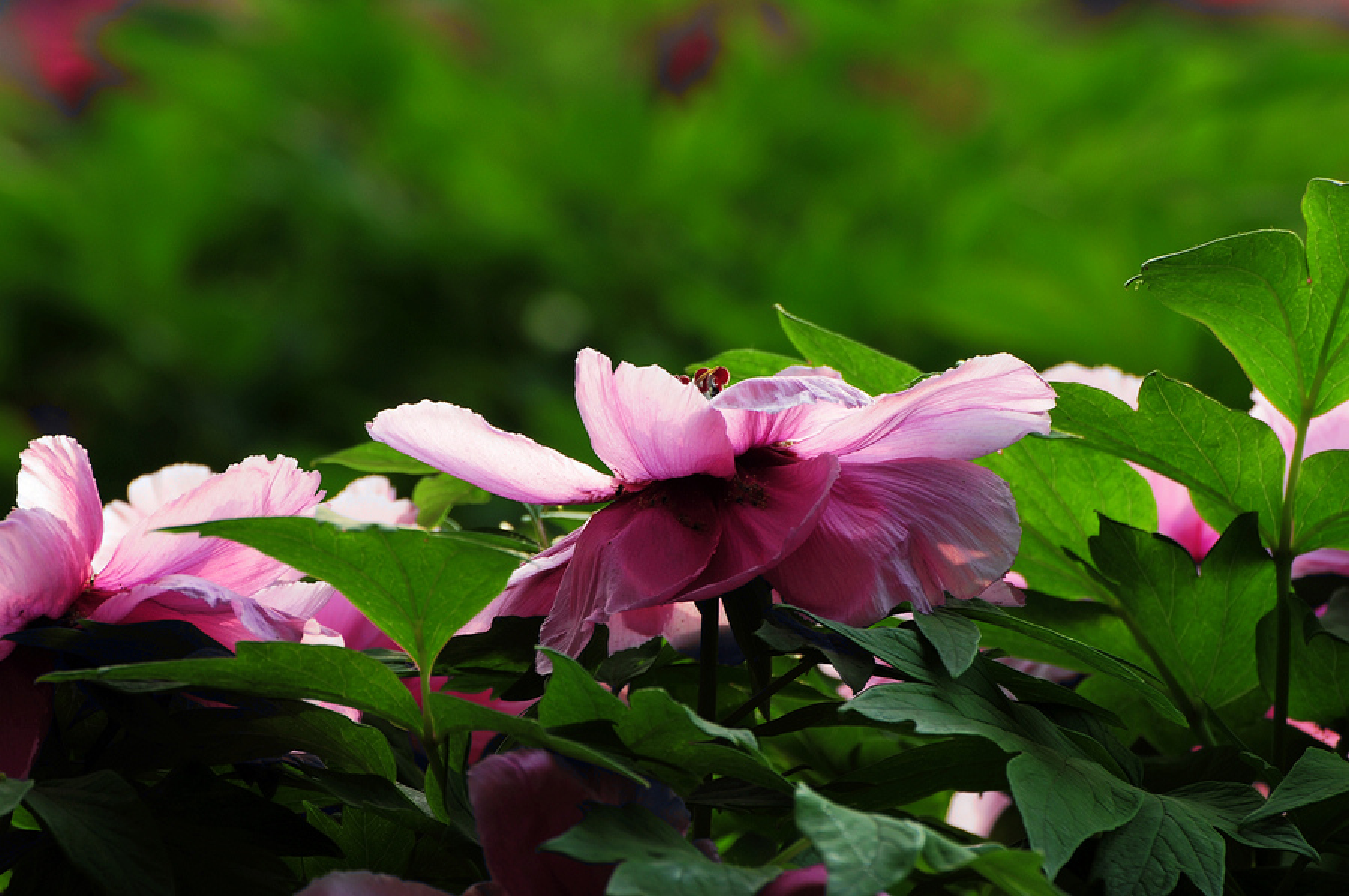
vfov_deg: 3.0
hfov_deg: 4.6
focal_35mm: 450
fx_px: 16844
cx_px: 674
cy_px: 448
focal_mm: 300
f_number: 10
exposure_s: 1/60
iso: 200
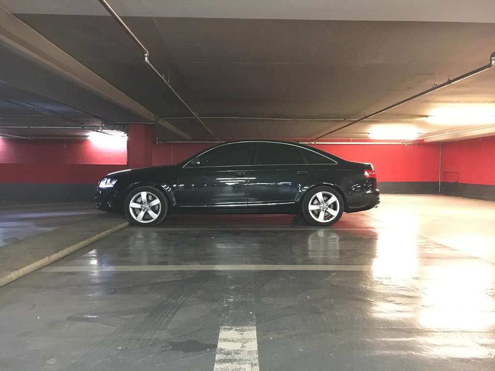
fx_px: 415
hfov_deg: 61.7
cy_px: 186
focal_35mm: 29
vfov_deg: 48.2
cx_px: 248
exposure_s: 1/17
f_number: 2.2
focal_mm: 4.15
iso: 320
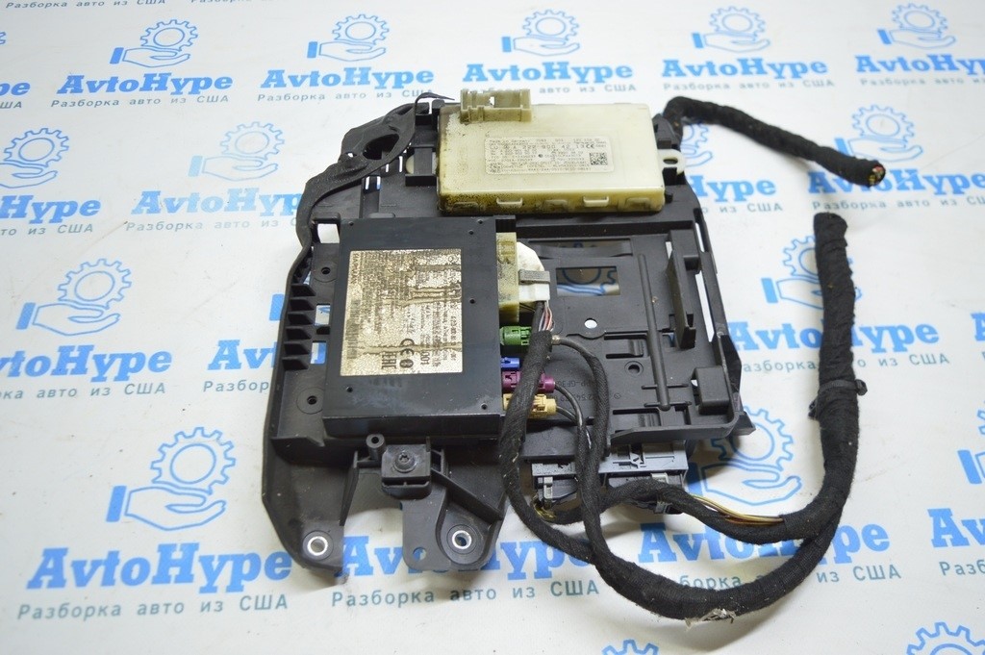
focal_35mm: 32
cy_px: 328
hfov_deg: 59.5
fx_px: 861
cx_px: 492
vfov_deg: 41.6
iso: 400
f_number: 3.8
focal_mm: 21
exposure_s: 1/40
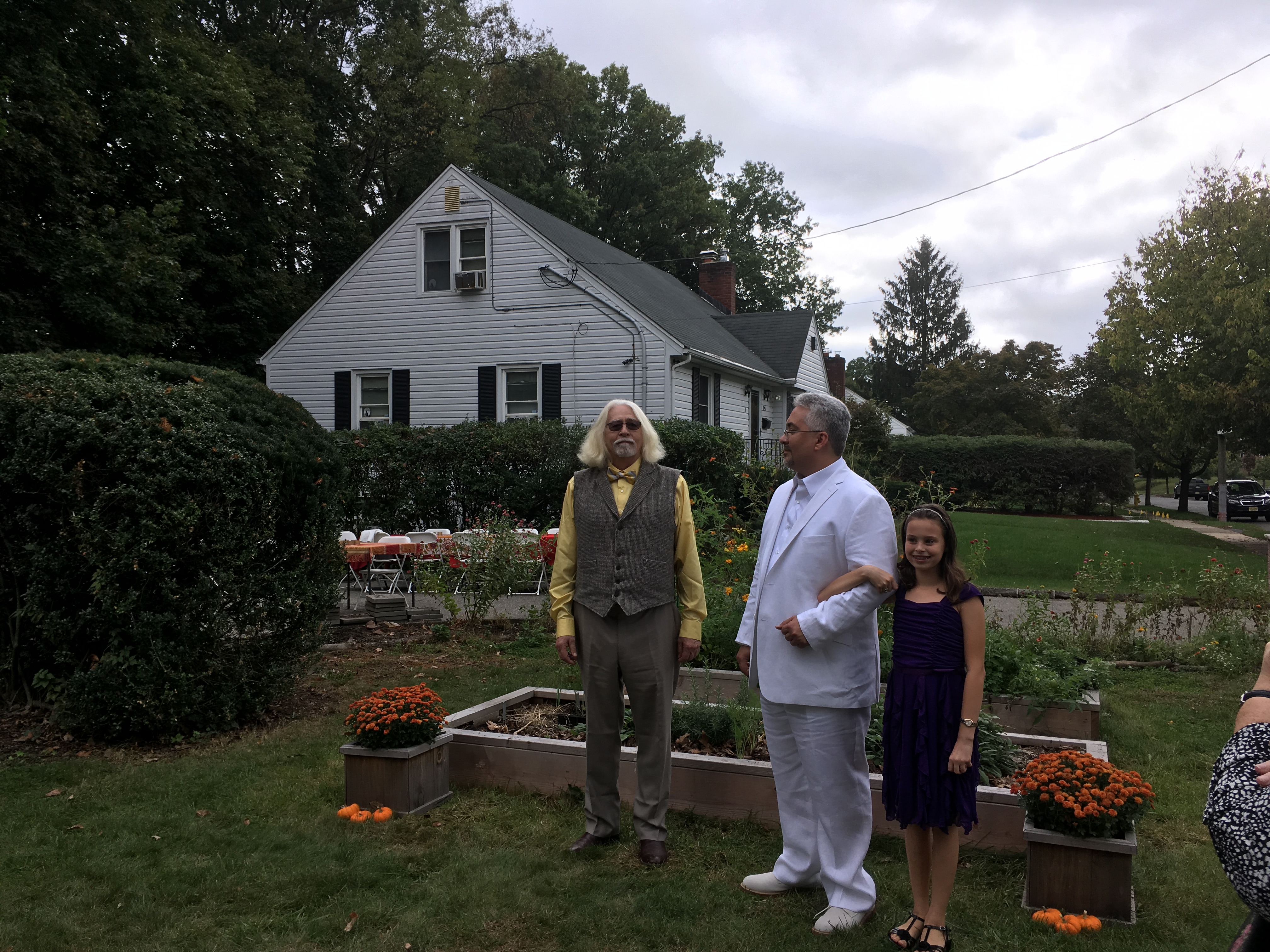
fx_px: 1064
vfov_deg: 48.2
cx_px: 635
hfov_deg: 61.7
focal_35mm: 29
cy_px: 476
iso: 25
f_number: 2.2
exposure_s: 1/785
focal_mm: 4.15
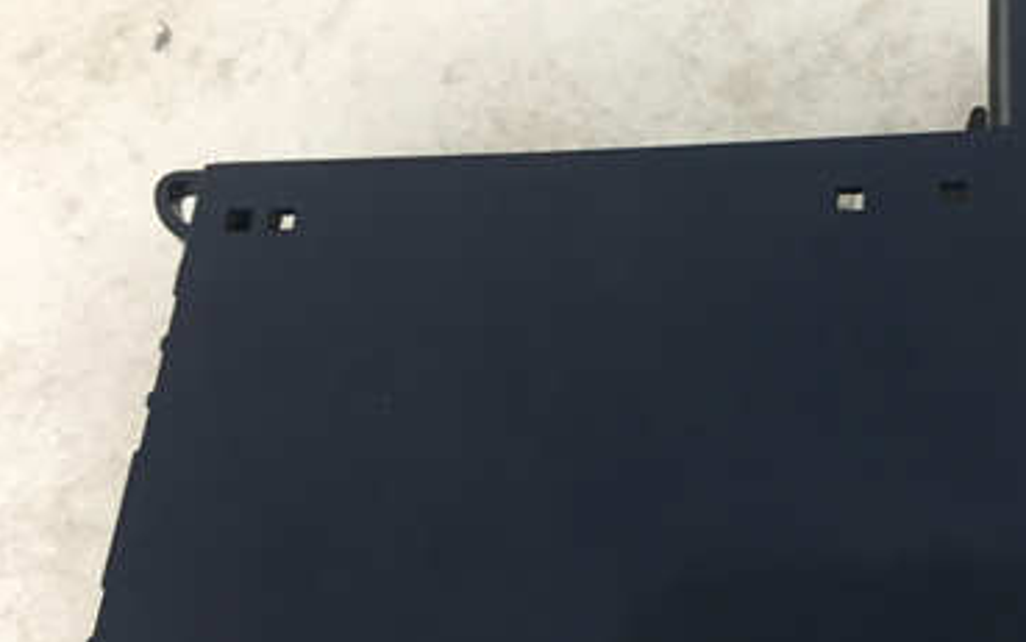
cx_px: 806
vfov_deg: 25.6
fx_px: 1399
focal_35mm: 50
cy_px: 461
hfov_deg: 38.9
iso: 160
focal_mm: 4.15
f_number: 2.2
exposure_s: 1/33
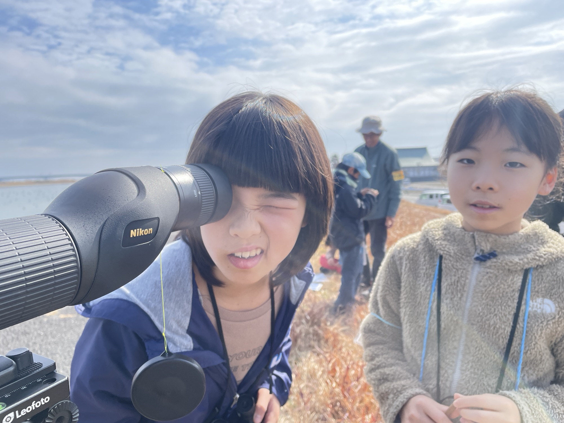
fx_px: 424
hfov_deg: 67.3
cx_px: 282
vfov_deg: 53.1
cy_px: 212
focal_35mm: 26
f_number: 1.6
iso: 32
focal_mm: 4.2
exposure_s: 1/2353
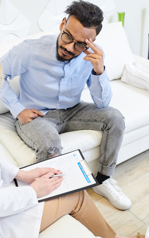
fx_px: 351
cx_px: 81
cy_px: 118
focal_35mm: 54
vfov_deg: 37.5
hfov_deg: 24.0
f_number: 3.5
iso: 640
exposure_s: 1/160
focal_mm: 35
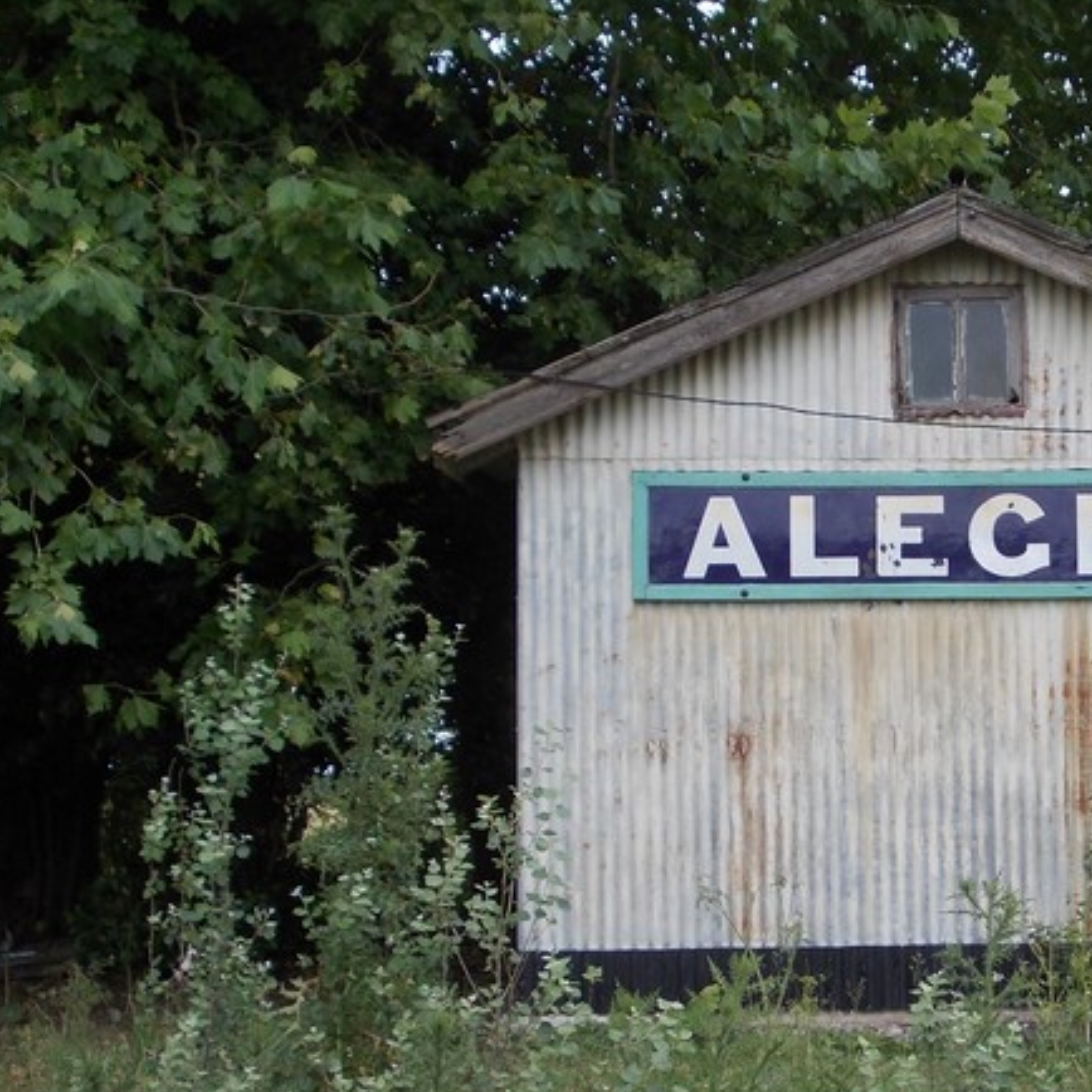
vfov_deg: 25.7
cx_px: 946
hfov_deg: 25.1
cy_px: 677
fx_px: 2391
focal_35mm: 67
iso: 80
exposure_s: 1/500
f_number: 3.3
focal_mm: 6.1
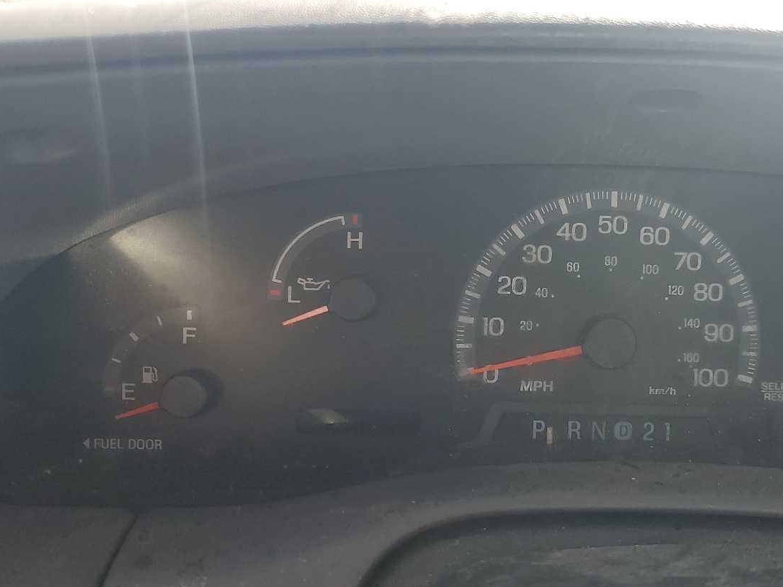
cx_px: 563
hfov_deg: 47.6
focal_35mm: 38
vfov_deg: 37.6
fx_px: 859
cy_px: 338
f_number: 1.5
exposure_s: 1/400
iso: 50
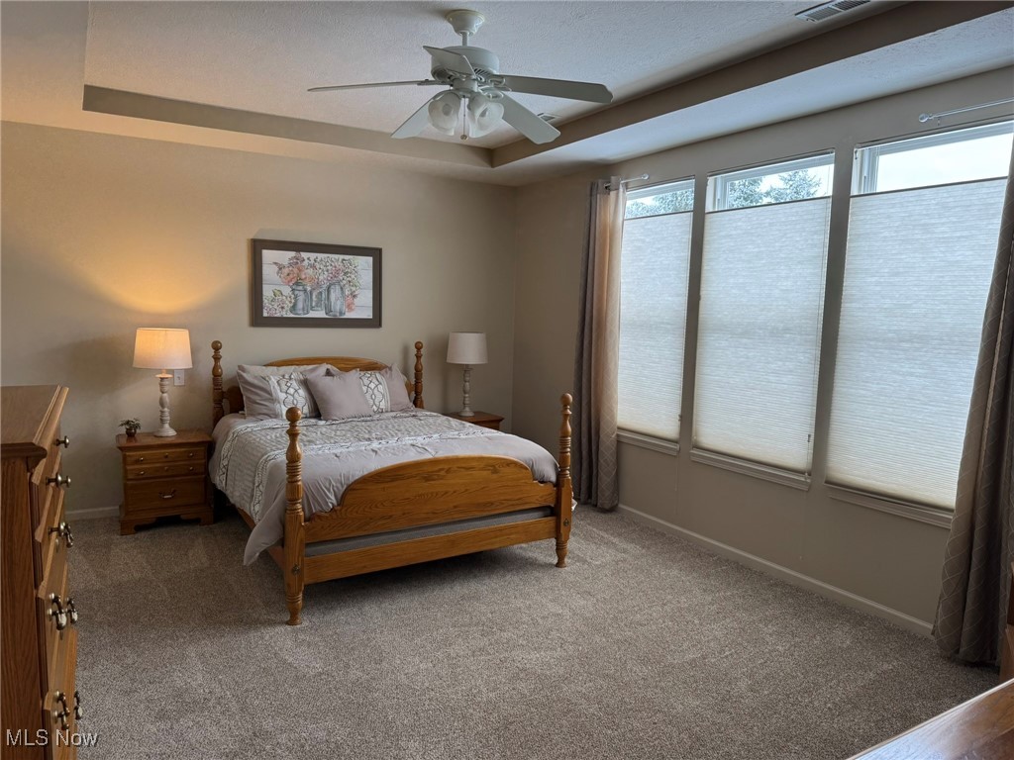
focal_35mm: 24
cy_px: 380
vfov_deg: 56.8
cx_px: 507
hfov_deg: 71.6
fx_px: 703
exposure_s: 1/129
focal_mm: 6.76
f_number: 1.78
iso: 80
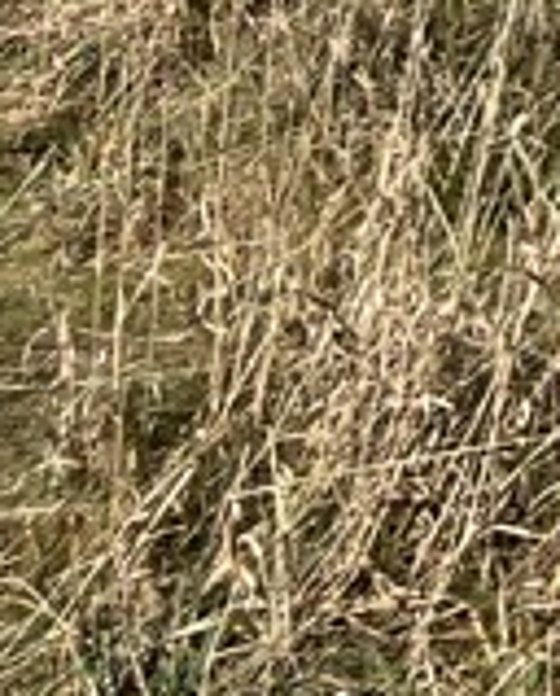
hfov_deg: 7.8
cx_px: 1859
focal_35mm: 163
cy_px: -937
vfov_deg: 10.3
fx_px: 3364
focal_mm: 5.7
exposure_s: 1/5882
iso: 50
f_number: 1.5
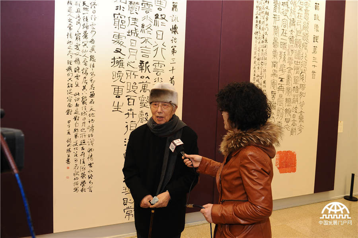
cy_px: 119
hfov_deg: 67.4
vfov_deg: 47.8
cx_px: 179
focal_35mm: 27
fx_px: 268
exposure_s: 1/50
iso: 900
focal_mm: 27
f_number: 4.5
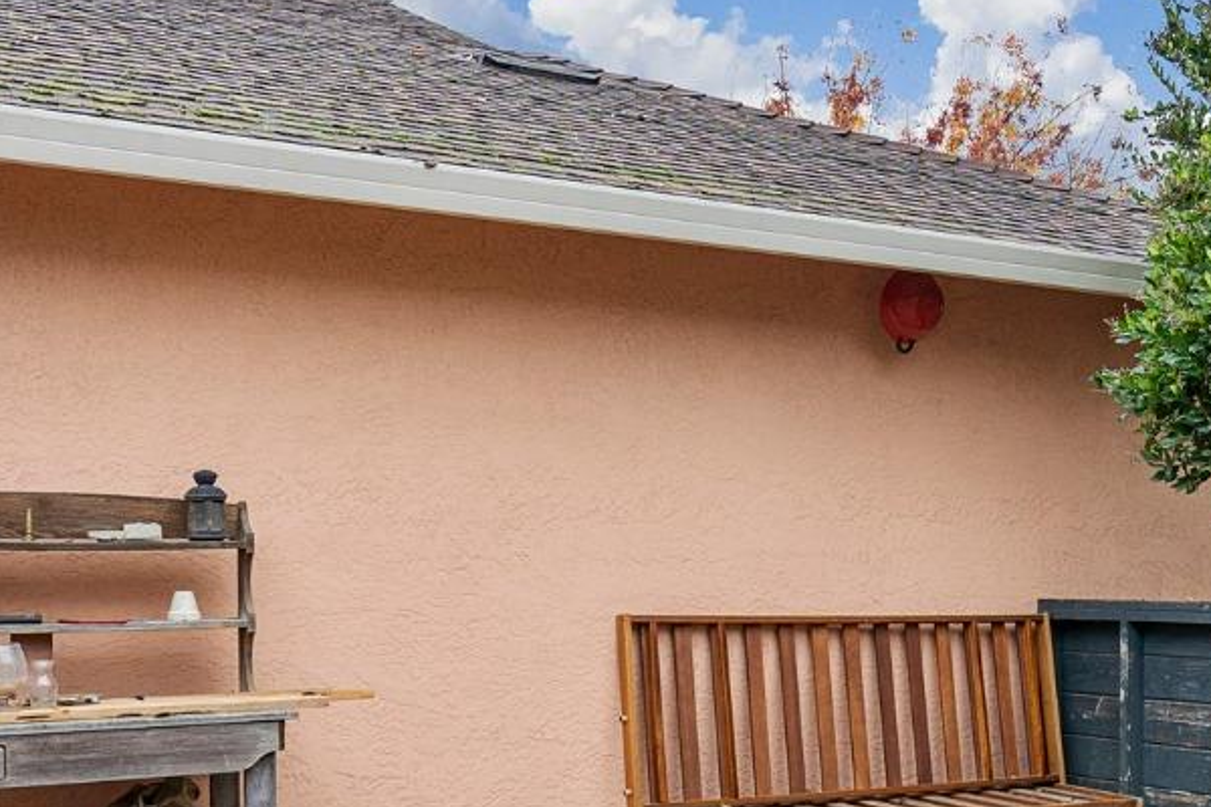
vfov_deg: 29.4
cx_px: 947
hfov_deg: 41.9
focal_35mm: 45
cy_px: 600
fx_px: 1514
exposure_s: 1/10
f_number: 8
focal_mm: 18
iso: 200
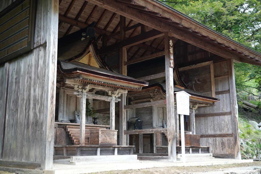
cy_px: 87
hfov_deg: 48.5
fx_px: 290
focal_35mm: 40
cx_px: 130
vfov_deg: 33.4
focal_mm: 40
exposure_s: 1/160
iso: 500
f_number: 4
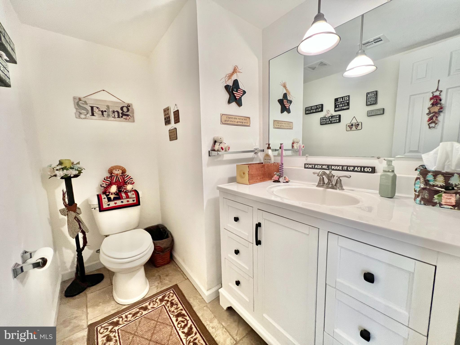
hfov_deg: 106.2
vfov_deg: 89.9
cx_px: 230
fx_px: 173
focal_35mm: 13
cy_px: 172
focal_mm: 1.57
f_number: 1.8
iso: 160
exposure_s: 1/60
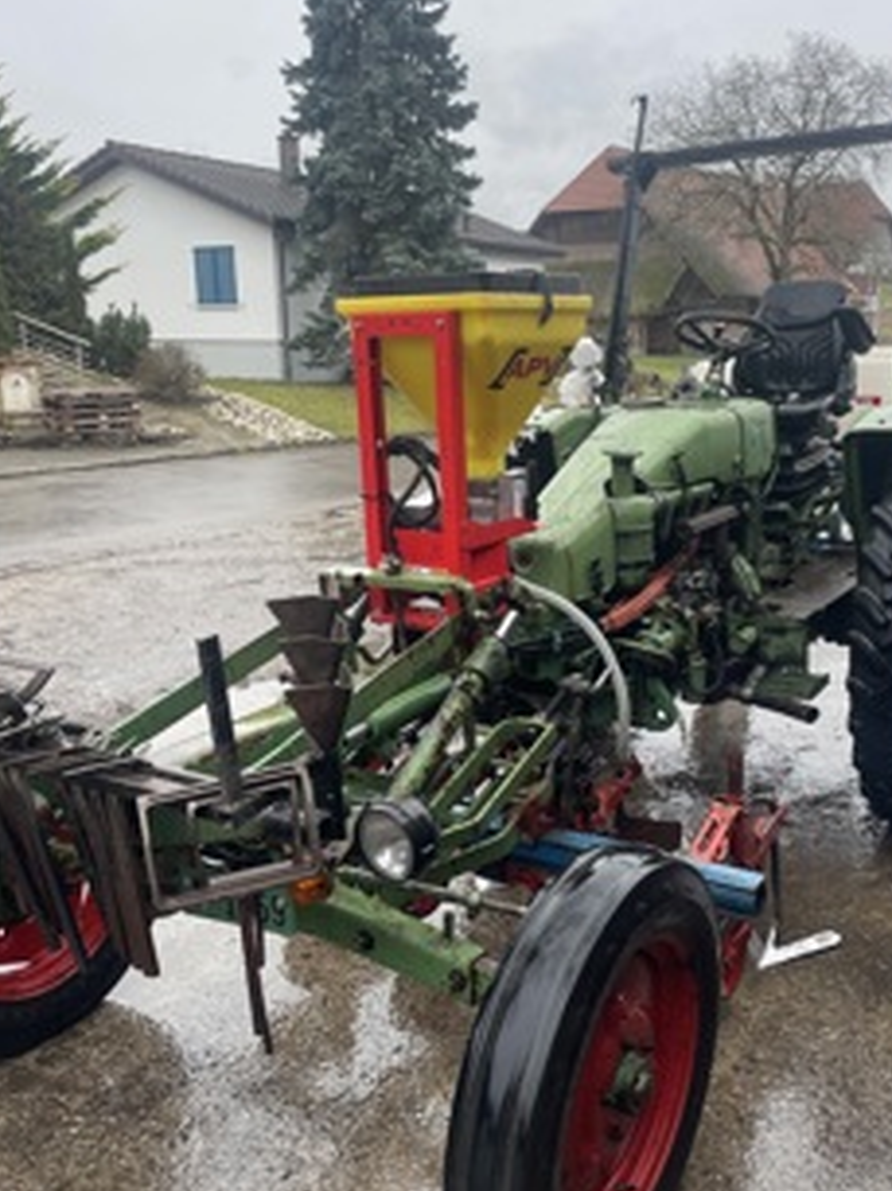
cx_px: 538
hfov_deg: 41.5
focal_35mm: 34
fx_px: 1170
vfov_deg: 54.0
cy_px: 615
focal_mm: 4.2
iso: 32
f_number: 1.6
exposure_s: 1/155
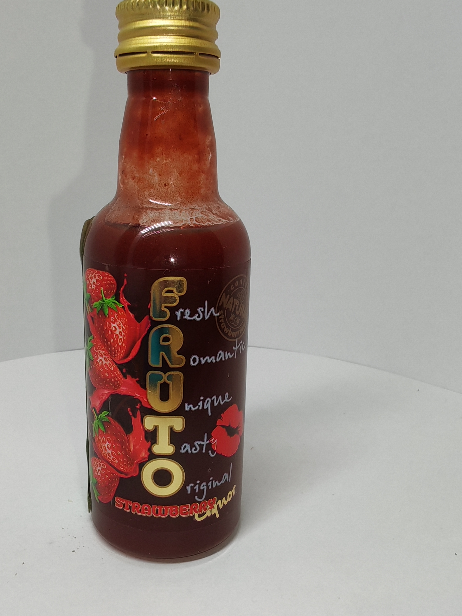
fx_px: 605
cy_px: 296
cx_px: 177
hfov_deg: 41.5
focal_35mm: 34
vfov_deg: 53.9
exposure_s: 1/100
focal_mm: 1.96
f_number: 2.2
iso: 50
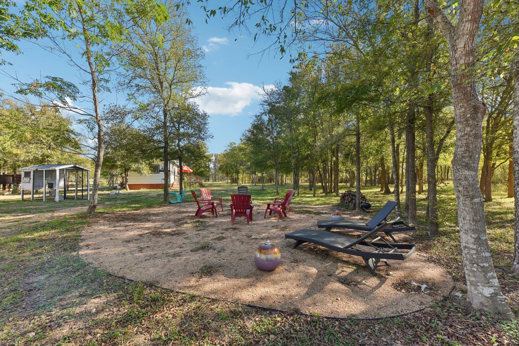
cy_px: 173
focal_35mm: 14
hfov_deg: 104.2
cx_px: 260
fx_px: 202
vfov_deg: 81.2
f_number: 8
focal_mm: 14
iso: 400
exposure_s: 1/200
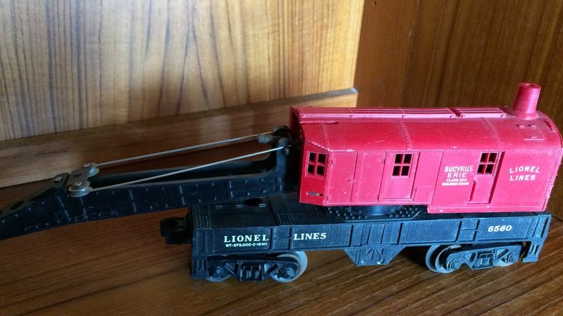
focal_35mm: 38
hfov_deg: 52.7
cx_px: 257
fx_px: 567
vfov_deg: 30.9
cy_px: 212
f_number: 2.2
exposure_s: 1/30
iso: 200
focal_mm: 4.12
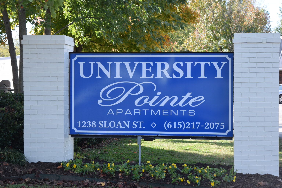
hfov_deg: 24.6
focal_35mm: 82
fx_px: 646
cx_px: 141
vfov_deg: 16.6
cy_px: 94
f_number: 8
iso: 400
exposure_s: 1/250
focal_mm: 55
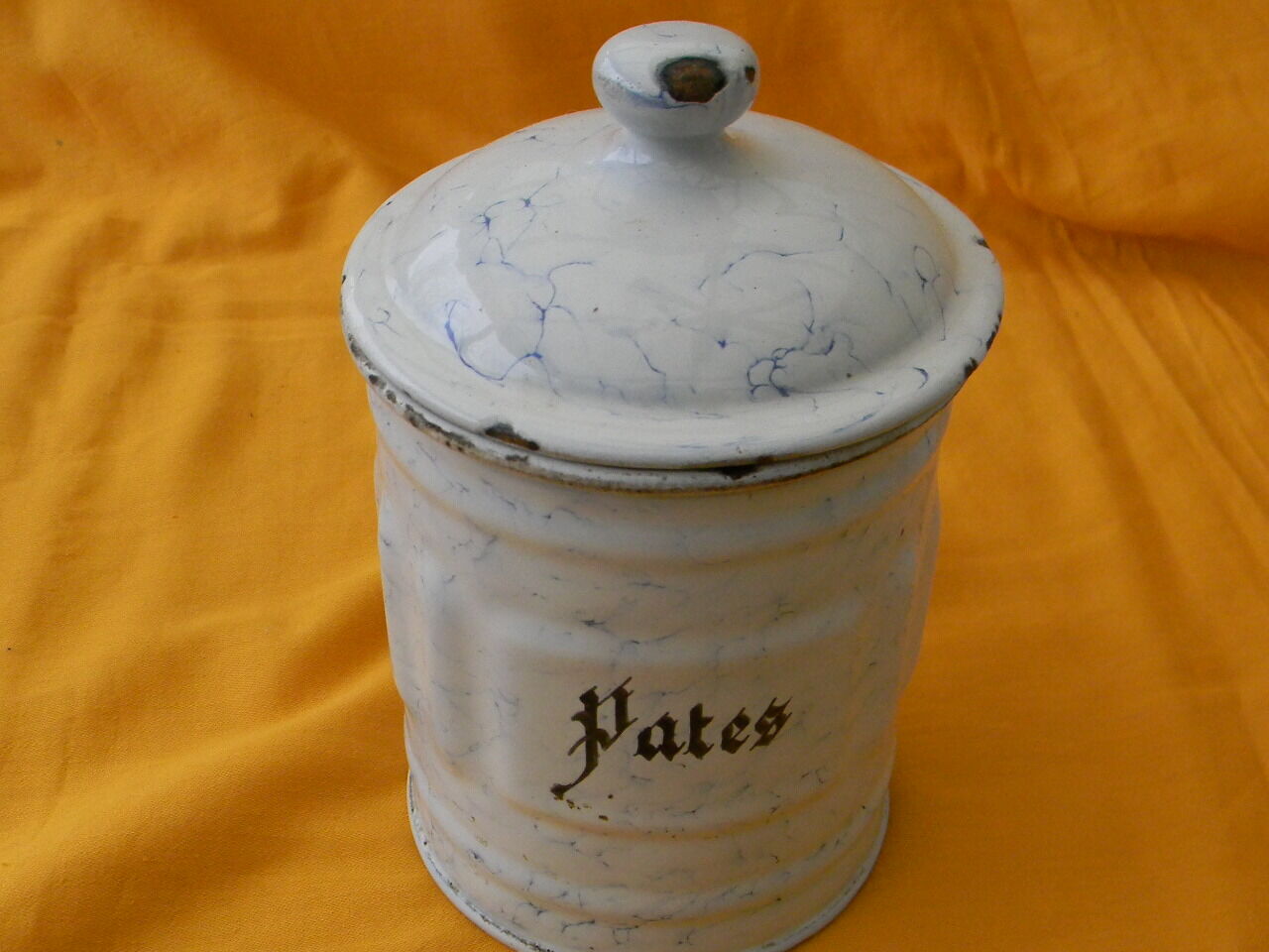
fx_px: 1026
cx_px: 634
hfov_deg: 63.4
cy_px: 476
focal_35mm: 28
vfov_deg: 49.7
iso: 216
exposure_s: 1/124
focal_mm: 5
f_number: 3.5
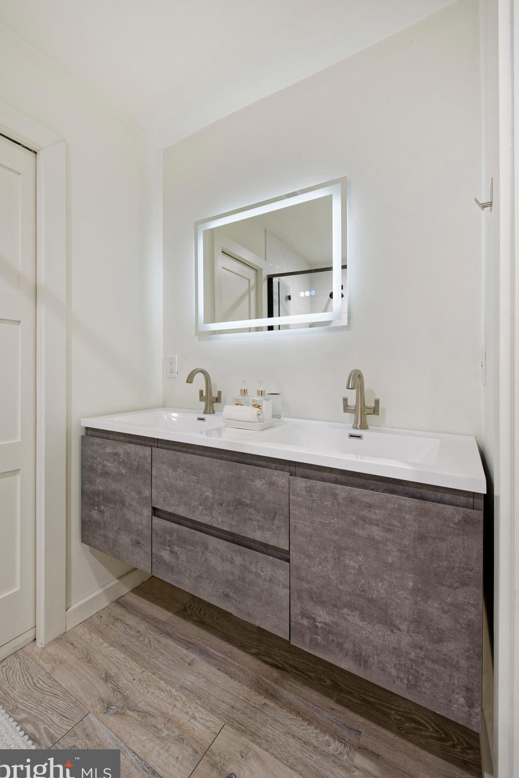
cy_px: 377
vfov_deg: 100.3
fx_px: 324
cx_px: 263
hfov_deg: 77.4
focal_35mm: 15
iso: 320
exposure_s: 1
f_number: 16
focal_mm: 14
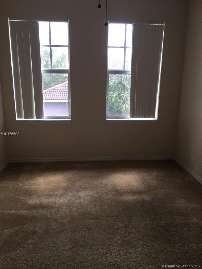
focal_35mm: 29
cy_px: 134
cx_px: 101
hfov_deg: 48.2
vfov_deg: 61.7
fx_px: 226
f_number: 2.2
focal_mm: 4.15
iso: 40
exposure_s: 1/120
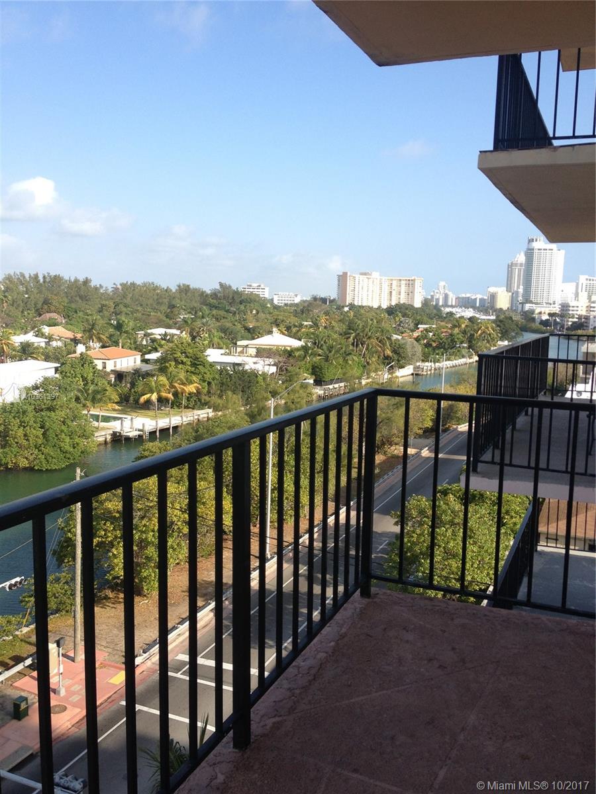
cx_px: 298
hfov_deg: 40.7
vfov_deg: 52.6
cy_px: 397
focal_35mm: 35
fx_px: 803
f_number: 2.4
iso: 50
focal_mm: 4.28
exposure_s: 1/863
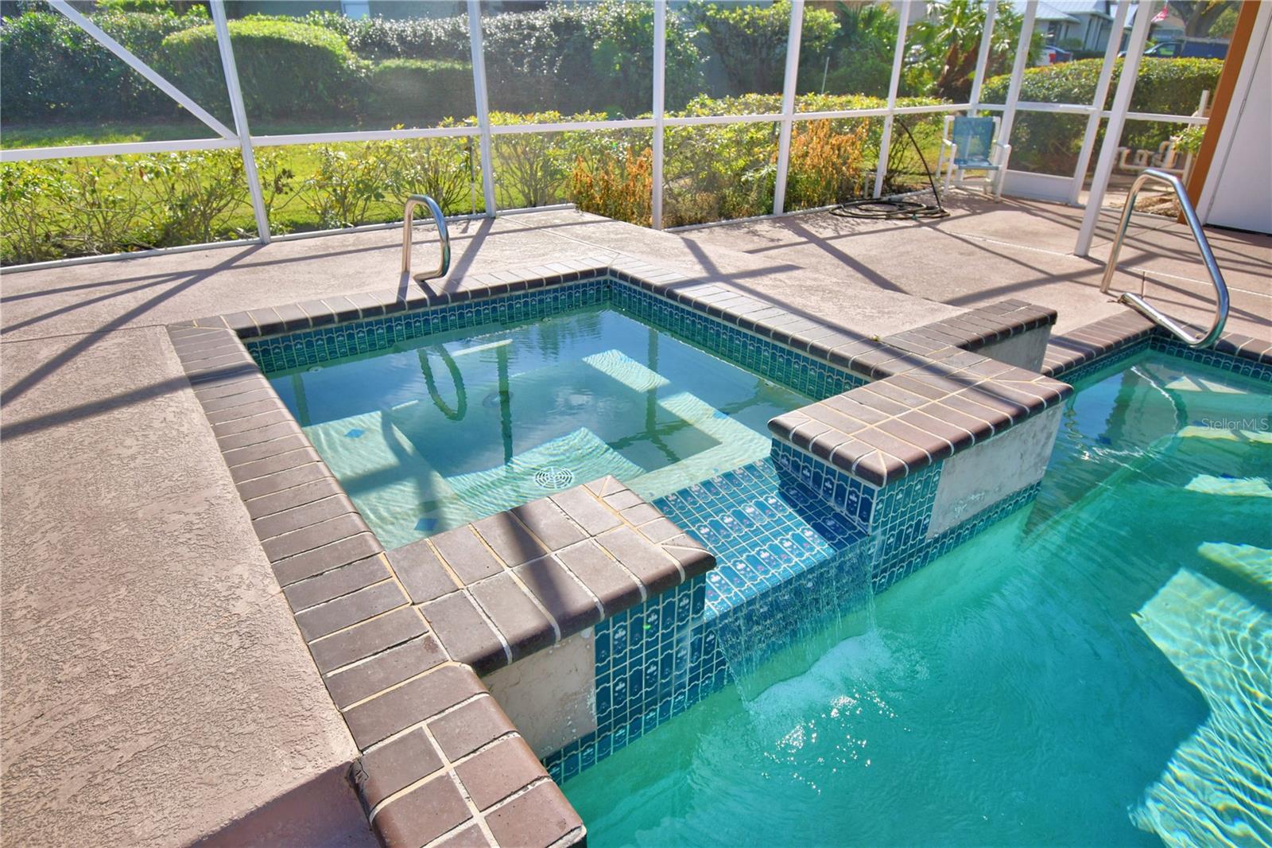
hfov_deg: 81.2
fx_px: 742
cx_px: 636
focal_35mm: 21
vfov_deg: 59.5
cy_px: 424
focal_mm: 14
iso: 100
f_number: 5
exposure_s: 1/640
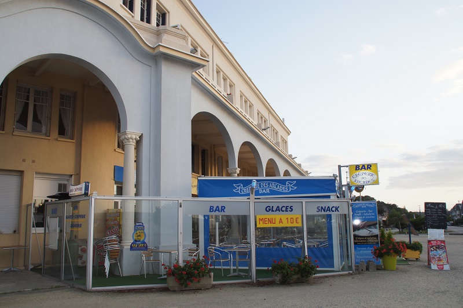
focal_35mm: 30
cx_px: 232
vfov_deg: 43.5
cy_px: 154
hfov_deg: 62.0
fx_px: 385
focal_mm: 20
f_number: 8
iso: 100
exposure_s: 1/100
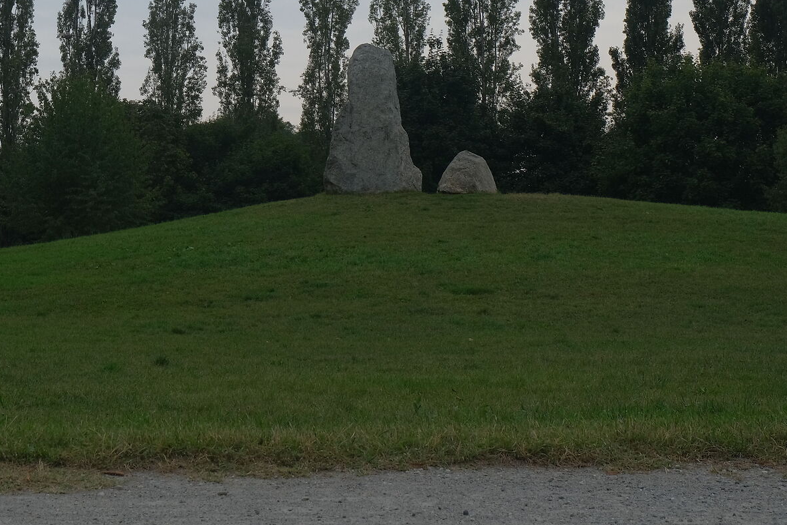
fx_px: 1596
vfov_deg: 18.2
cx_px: 134
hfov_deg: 27.1
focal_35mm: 73
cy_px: 1
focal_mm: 24.3
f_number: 11
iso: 200
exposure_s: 1/90
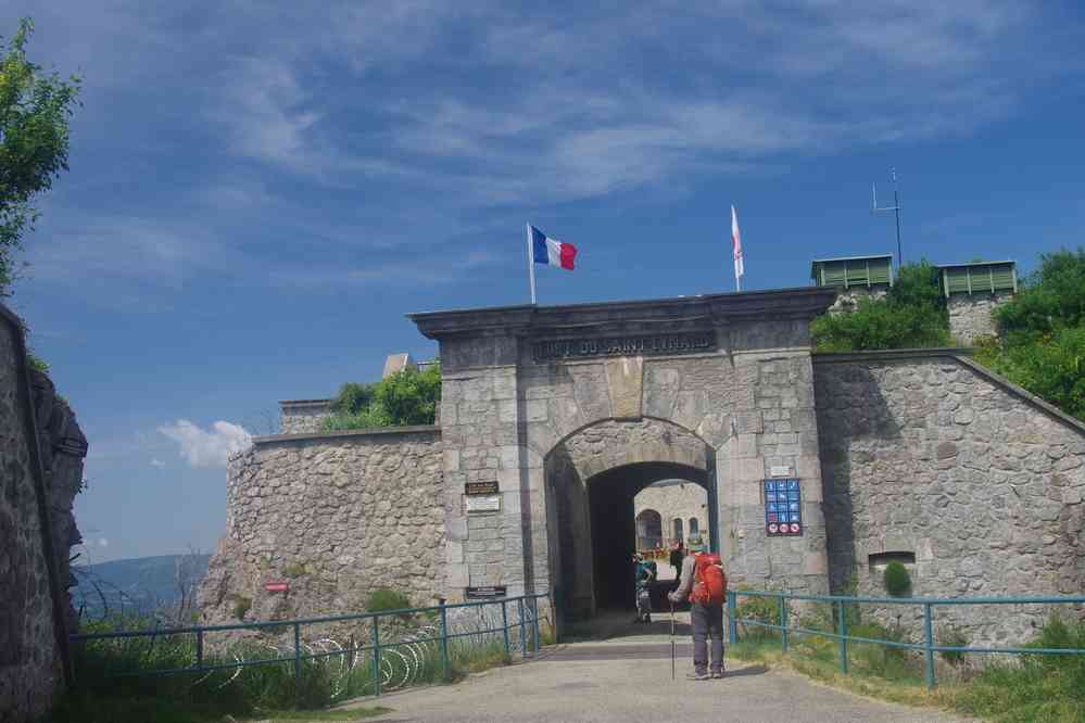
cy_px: 362
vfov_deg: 36.9
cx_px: 542
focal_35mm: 36
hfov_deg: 53.1
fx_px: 1085
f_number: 11
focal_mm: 24
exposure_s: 1/100
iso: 200
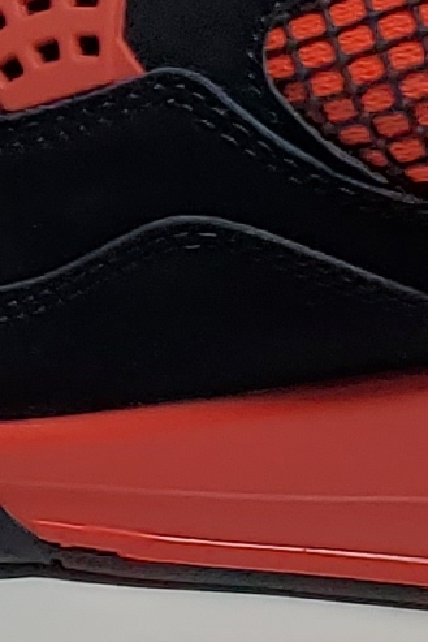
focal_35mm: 221
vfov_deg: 9.1
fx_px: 3938
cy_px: -318
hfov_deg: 5.8
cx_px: -820
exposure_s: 1/396
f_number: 2.4
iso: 50
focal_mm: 4.3
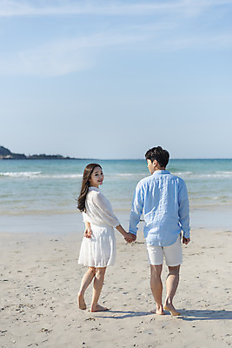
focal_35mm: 70
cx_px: 116
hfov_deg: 19.5
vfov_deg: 28.8
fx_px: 676
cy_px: 174
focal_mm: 70
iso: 100
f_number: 2.8
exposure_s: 1/3200
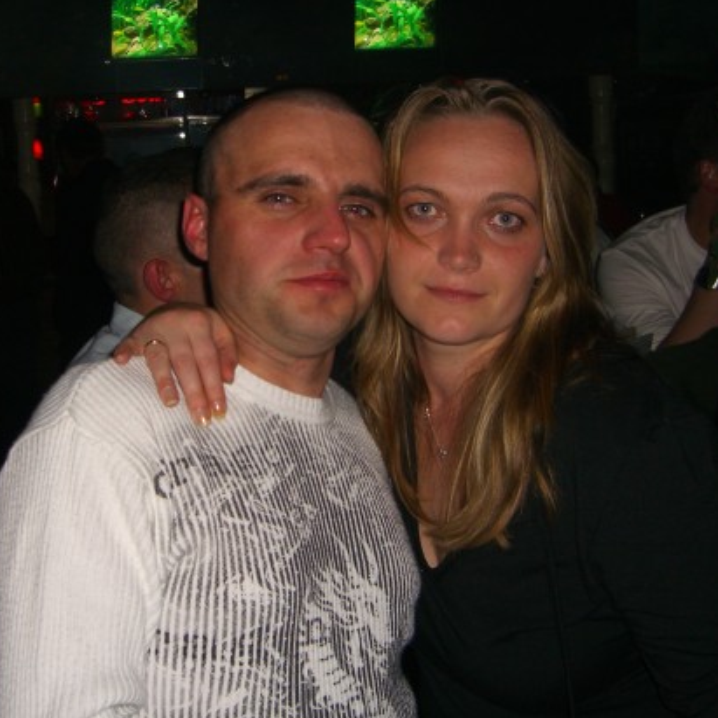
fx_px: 1150
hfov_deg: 34.6
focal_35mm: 49
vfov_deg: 34.7
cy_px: 334
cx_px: 288
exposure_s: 1/60
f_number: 2.8
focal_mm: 7.9
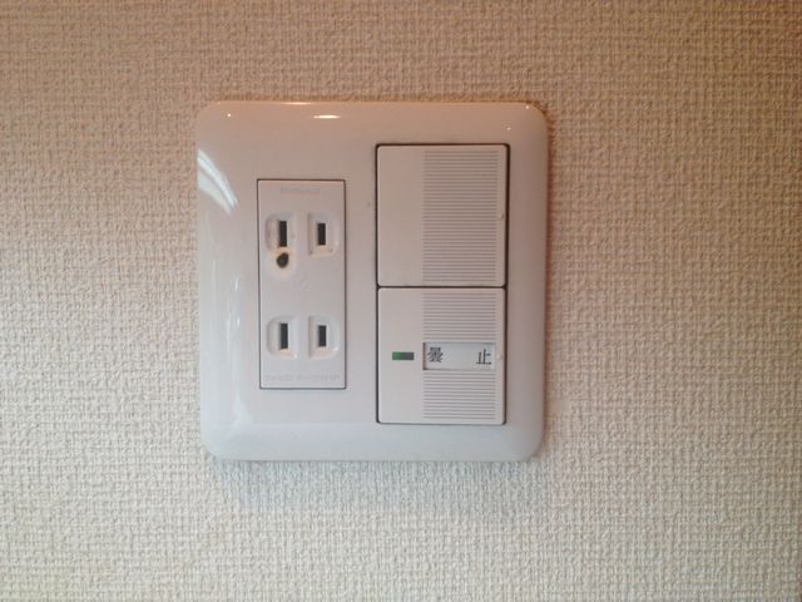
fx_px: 811
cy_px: 301
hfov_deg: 52.6
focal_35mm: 35
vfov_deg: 40.7
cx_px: 401
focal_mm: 4.28
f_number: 2.4
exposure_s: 1/40
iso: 64
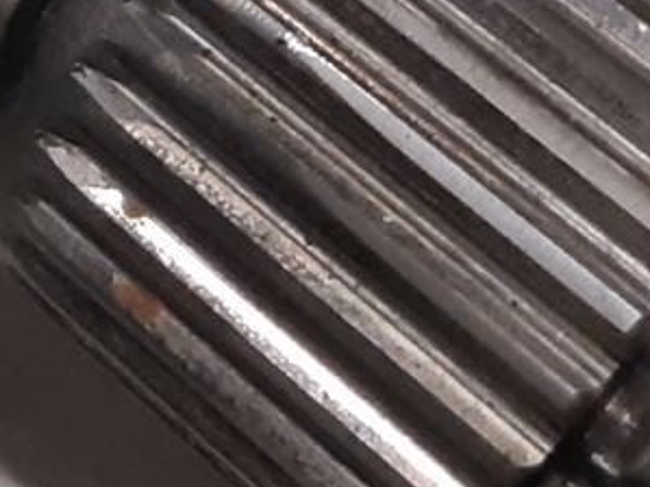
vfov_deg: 8.0
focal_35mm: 178
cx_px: -643
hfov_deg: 10.3
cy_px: -476
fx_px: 3341
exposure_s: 1/50
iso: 200
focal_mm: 3.93
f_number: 1.7
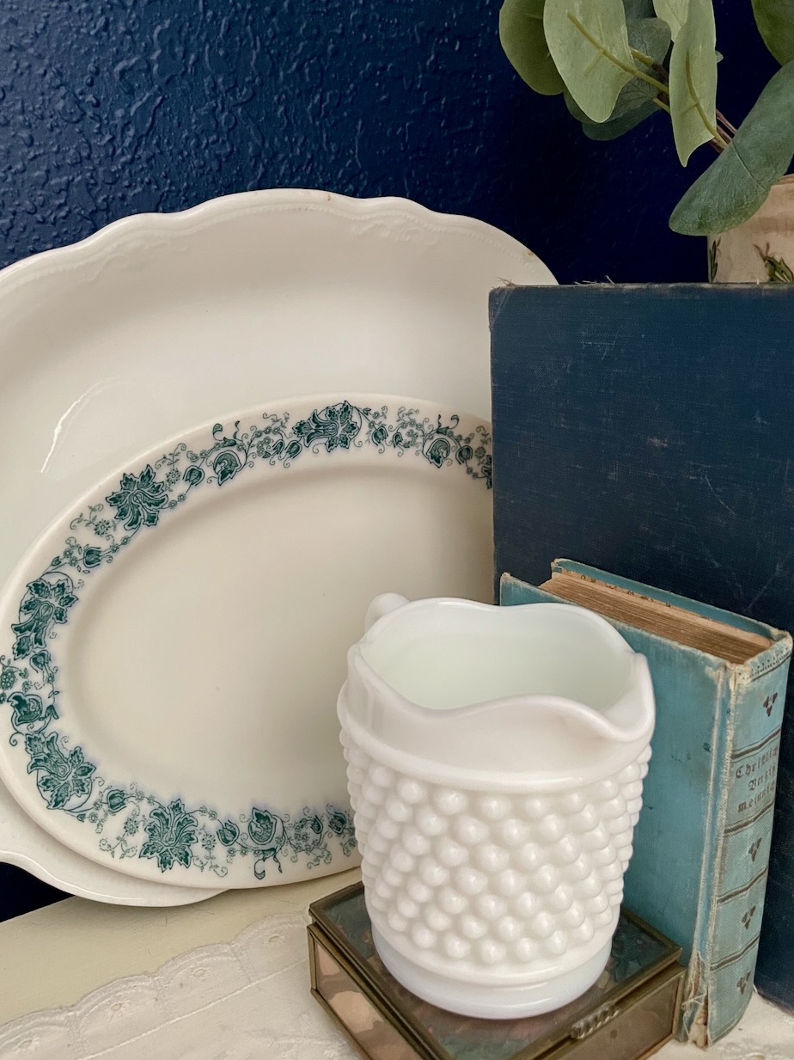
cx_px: 406
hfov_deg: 51.3
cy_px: 522
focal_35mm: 27
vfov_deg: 65.3
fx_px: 826
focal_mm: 4.2
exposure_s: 1/40
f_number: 1.6
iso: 640
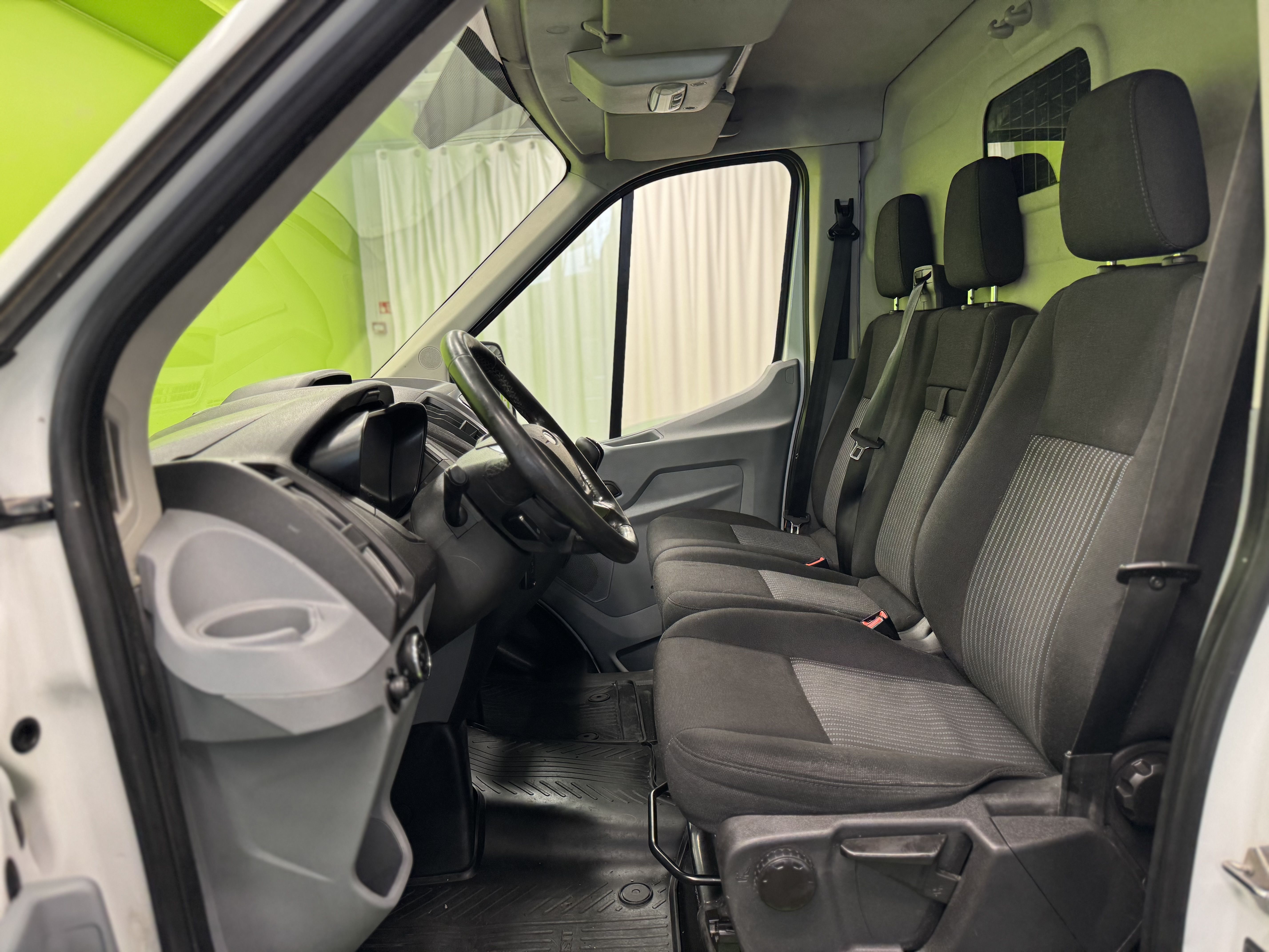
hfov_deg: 71.6
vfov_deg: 56.8
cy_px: 476
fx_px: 880
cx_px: 634
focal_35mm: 24
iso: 160
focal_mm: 6.76
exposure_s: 1/100
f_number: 1.78
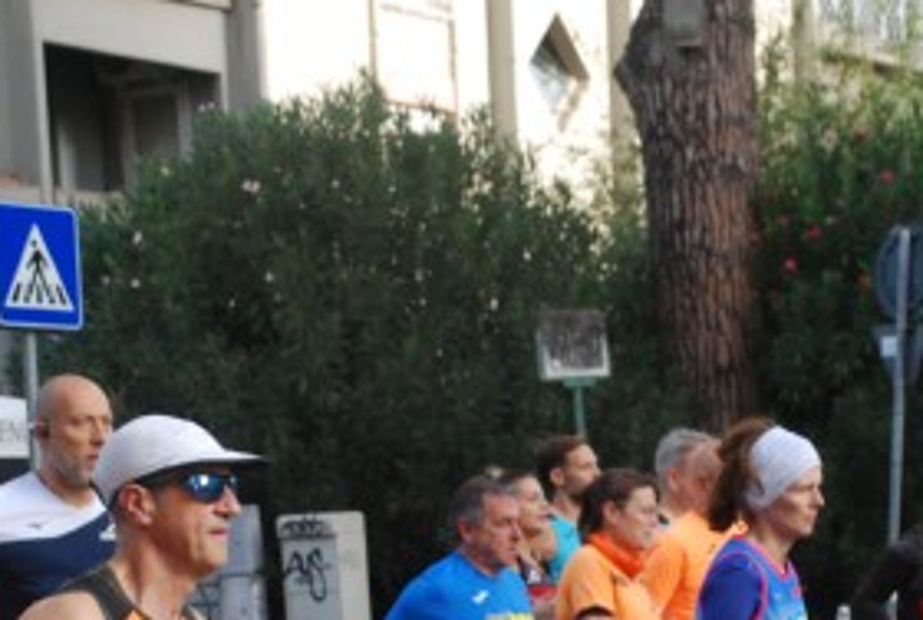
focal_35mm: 122
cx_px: 603
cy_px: 658
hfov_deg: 16.7
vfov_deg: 11.2
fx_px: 3135
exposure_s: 1/1000
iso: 1000
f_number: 4.5
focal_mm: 38
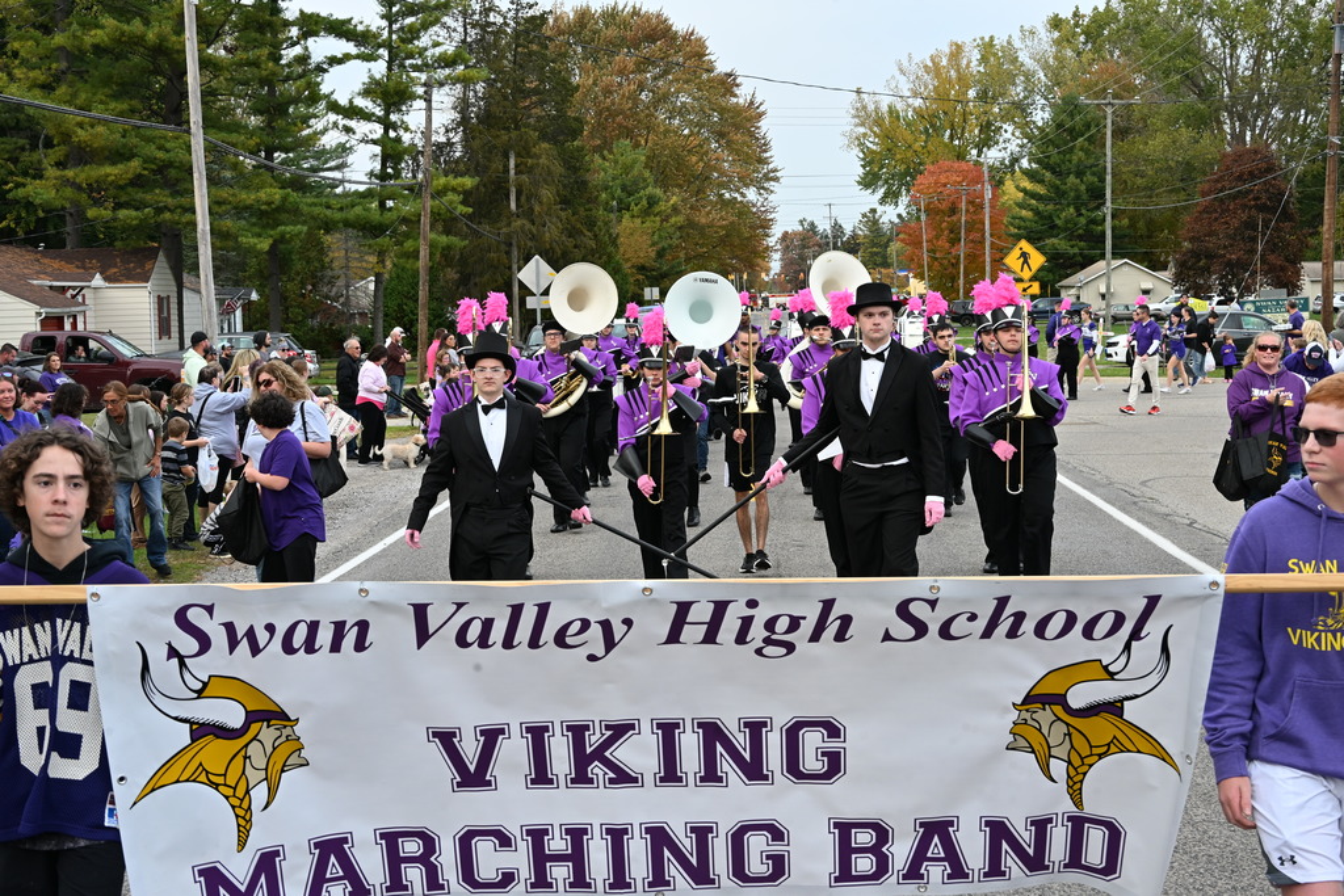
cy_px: 448
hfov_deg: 34.5
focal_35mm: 58
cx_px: 672
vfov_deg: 23.4
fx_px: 2165
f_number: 11
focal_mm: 58
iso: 500
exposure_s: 1/125
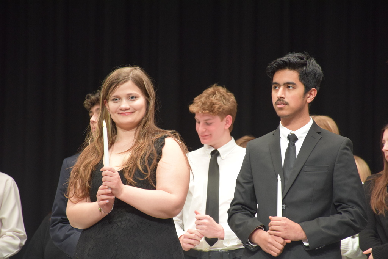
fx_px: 2263
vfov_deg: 6.5
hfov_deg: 9.8
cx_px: 194
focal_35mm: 210
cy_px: 130
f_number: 5.6
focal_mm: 140
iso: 2200
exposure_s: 1/125
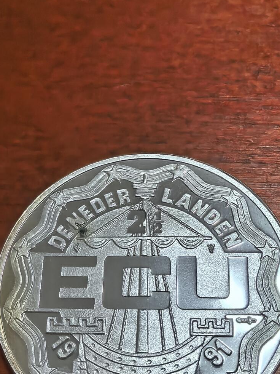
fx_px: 475
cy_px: 302
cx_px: 145
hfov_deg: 32.9
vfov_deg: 41.0
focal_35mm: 44
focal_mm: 1.68
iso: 400
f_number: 2.2
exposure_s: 1/100
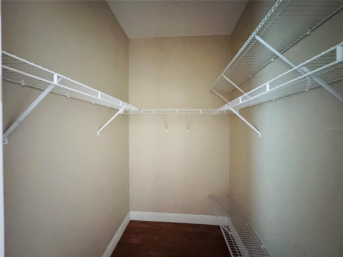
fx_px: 139
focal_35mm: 14
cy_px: 128
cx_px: 172
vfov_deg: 85.7
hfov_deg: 102.1
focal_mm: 2.22
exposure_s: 1/16
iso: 2500
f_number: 2.2
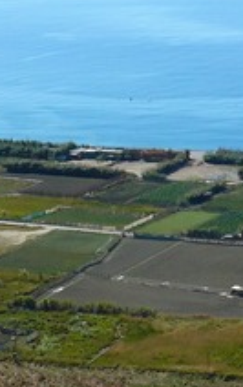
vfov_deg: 15.9
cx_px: 250
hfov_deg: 9.9
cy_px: 162
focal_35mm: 131
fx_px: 1384
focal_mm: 7.4
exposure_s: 1/200
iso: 100
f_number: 5.6
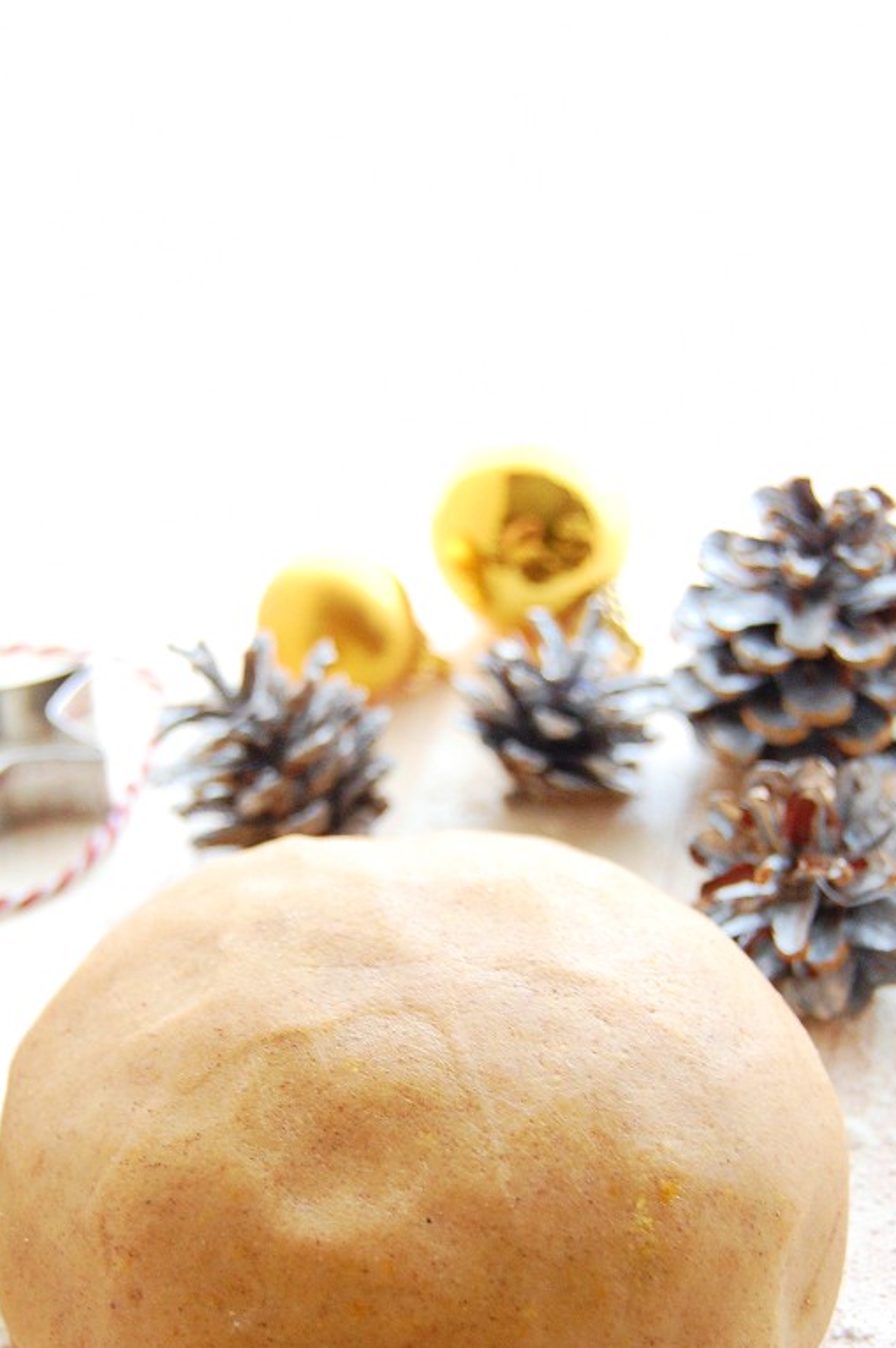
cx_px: 395
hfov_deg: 19.8
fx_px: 2566
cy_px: 865
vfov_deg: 29.3
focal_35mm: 69
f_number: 4.8
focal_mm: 35
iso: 800
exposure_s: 1/25
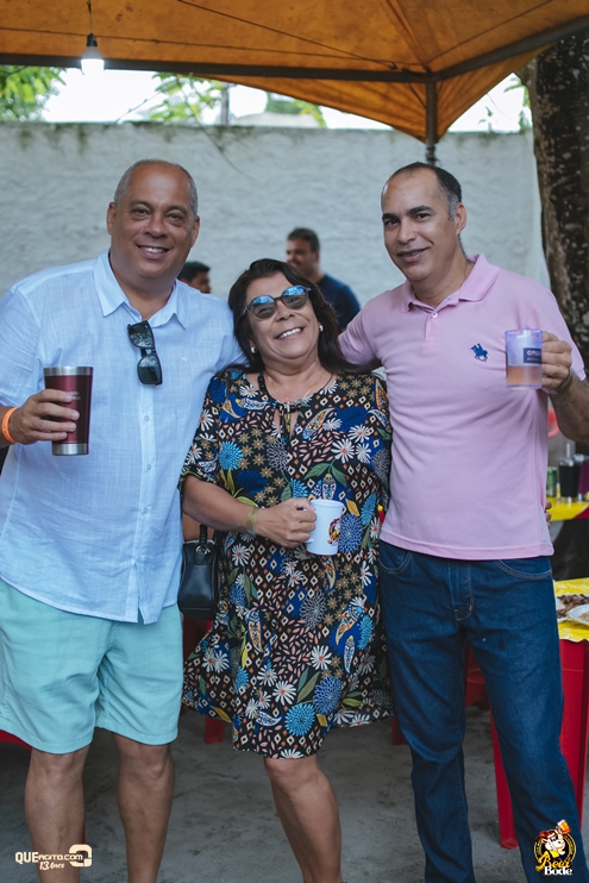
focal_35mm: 52
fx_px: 1288
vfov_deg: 37.8
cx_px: 294
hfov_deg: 25.8
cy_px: 442
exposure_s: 1/1600
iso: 1600
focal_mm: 35
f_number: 2.5
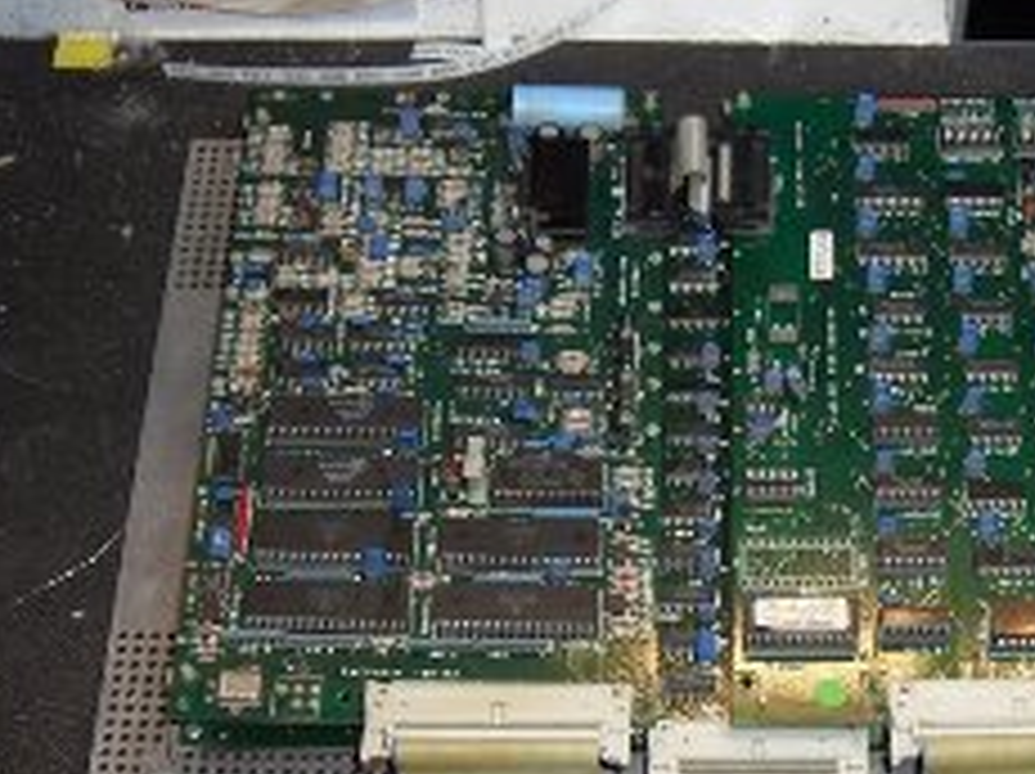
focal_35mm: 76
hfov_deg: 25.5
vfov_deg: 19.3
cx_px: 734
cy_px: 482
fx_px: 2270
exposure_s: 1/45
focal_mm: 7
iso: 200
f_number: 3.7
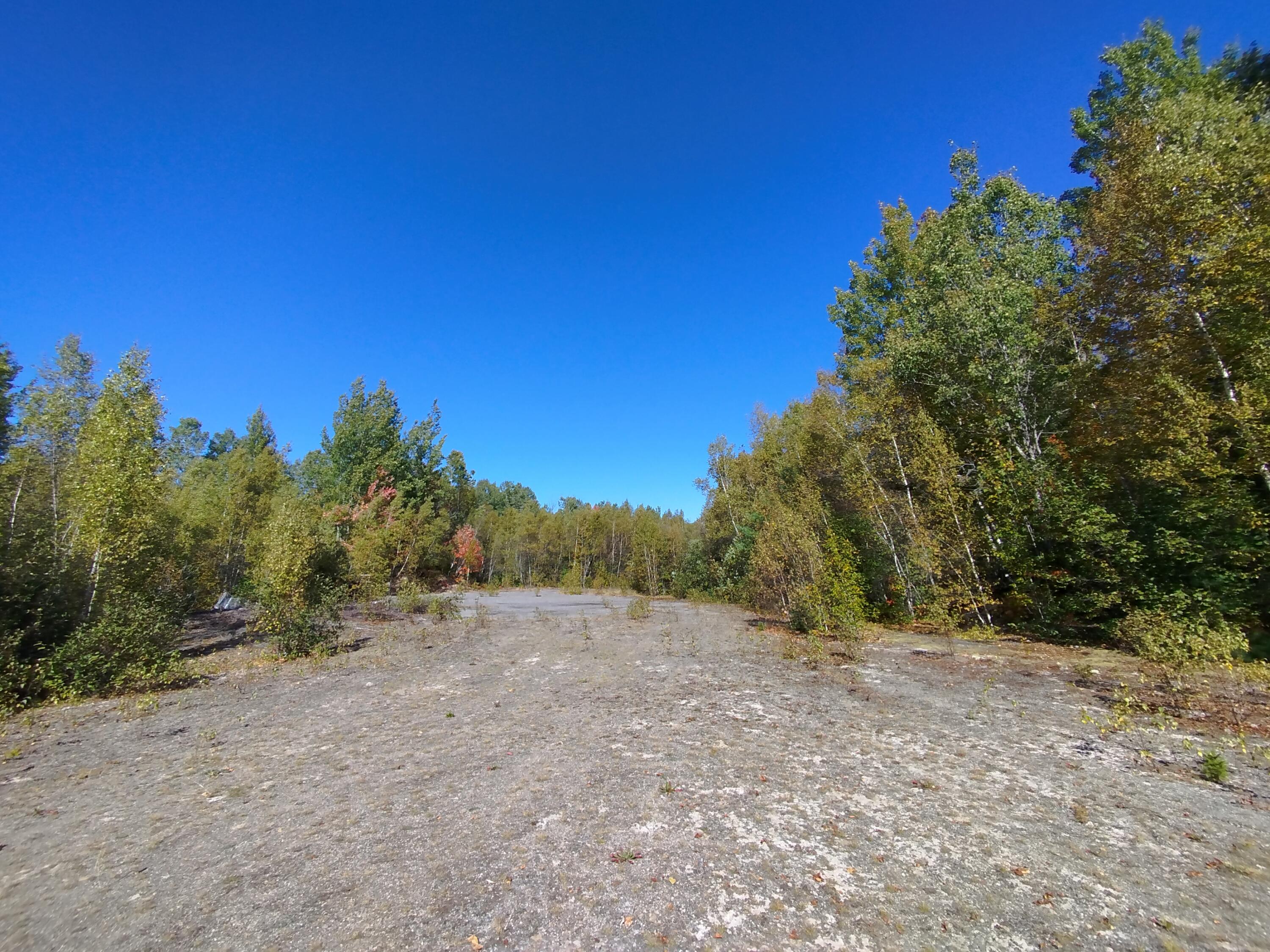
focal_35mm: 15
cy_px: 476
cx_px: 635
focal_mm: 1.65
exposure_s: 1/1058
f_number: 2.2
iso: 50
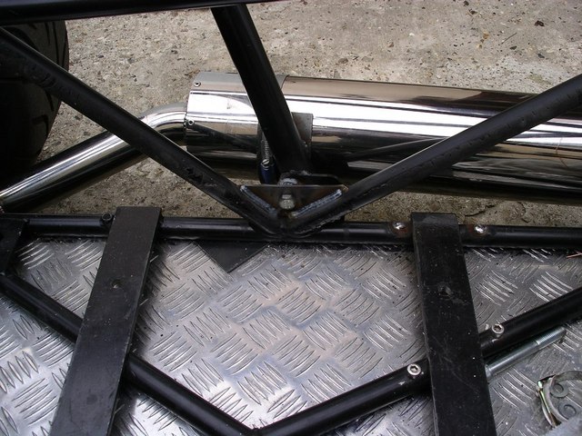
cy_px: 218
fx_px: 622
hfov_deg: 50.1
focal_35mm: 37
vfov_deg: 38.7
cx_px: 291
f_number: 4
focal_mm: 7.8
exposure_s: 1/318
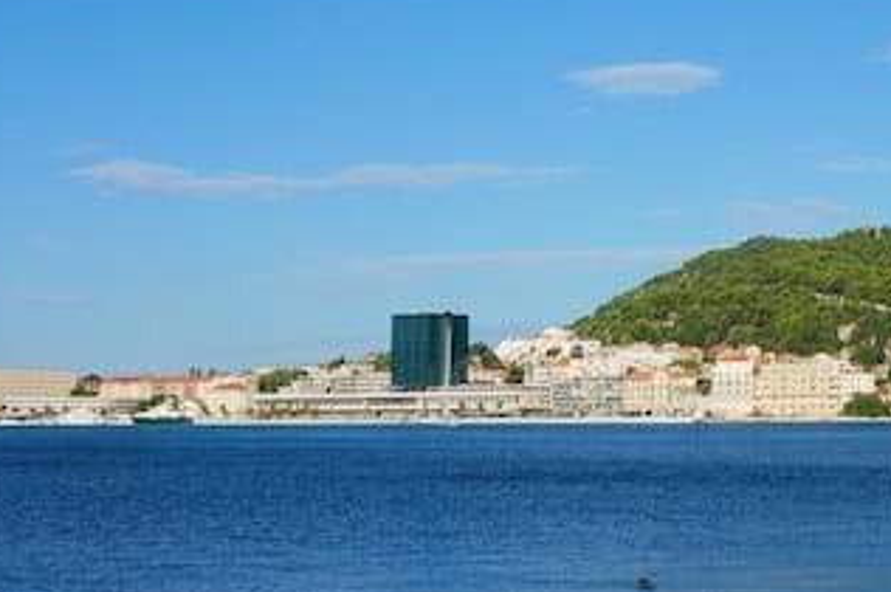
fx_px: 1879
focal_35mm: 76
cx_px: 815
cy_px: 211
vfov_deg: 17.9
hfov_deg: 25.8
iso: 100
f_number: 13
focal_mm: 20
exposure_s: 1/250
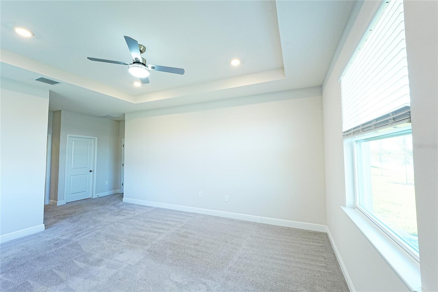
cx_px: 219
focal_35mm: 14
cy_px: 146
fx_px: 170
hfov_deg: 104.3
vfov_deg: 81.2
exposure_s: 1/13
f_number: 13
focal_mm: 14
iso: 1250
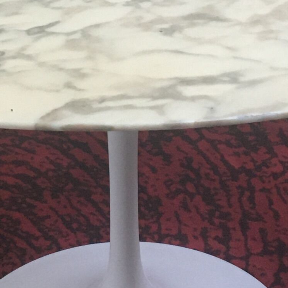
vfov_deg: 12.5
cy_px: 73
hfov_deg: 12.5
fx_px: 1308
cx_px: 96
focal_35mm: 139
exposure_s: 1/33
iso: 160
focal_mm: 4.15
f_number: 2.2
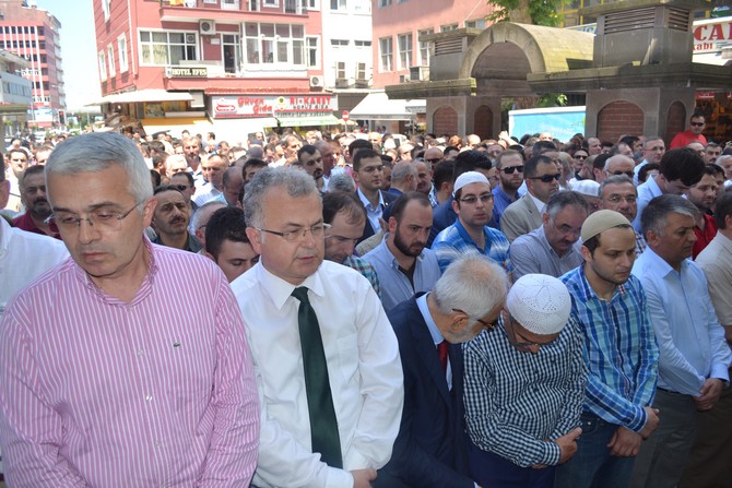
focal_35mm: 27
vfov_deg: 48.0
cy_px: 244
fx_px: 549
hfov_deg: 67.4
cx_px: 366
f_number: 4
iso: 100
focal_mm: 18
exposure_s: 1/200
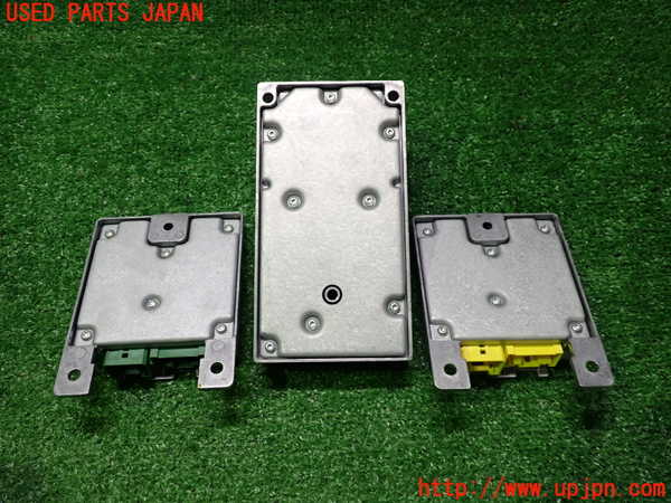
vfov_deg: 46.8
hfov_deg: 60.0
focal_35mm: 30
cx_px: 336
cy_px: 252
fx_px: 582
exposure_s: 1/30
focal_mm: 5.4
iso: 200
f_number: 2.3
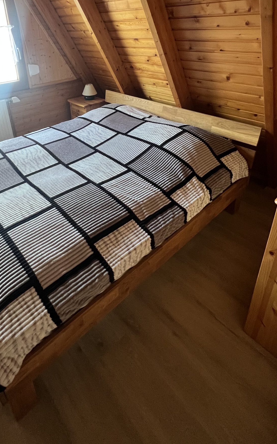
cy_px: 138
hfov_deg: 59.0
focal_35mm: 20
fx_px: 242
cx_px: 107
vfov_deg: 81.4
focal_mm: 1.57
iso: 500
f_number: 1.8
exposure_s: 1/60
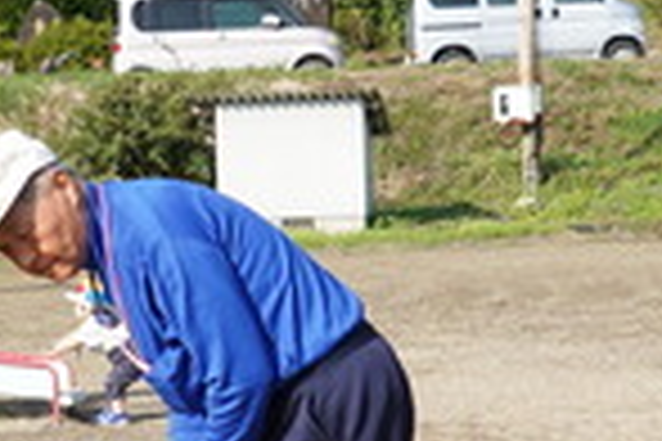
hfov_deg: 9.5
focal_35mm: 212
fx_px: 3898
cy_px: 308
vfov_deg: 6.5
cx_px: -239
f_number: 6.3
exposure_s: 1/320
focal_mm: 39
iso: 125
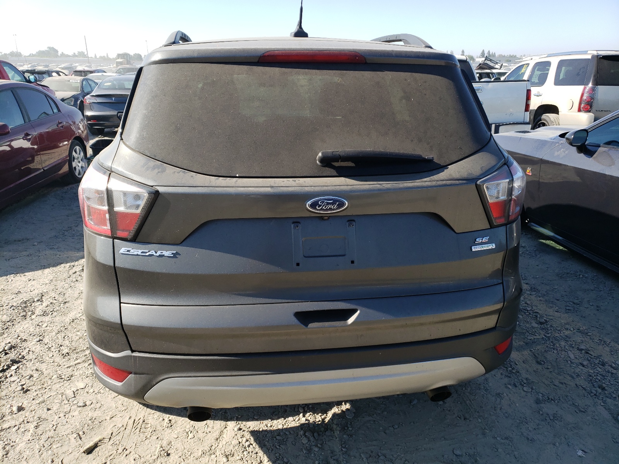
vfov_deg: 53.1
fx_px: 465
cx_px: 310
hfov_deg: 67.3
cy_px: 232
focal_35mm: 26
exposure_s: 1/1250
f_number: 1.5
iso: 50
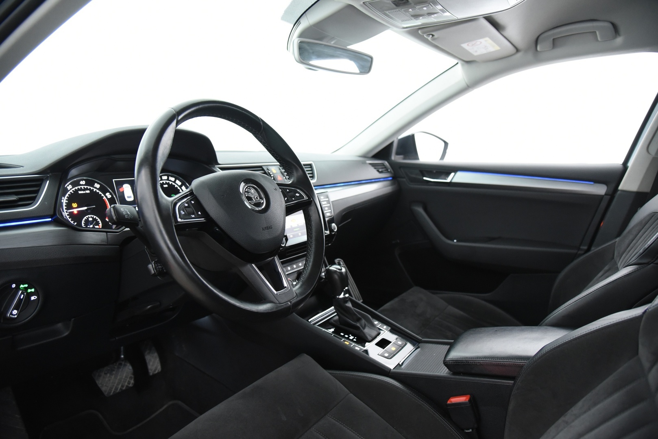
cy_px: 220
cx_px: 329
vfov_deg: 53.2
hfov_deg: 73.7
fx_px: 439
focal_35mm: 24
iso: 4000
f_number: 4
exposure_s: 1/20
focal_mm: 24
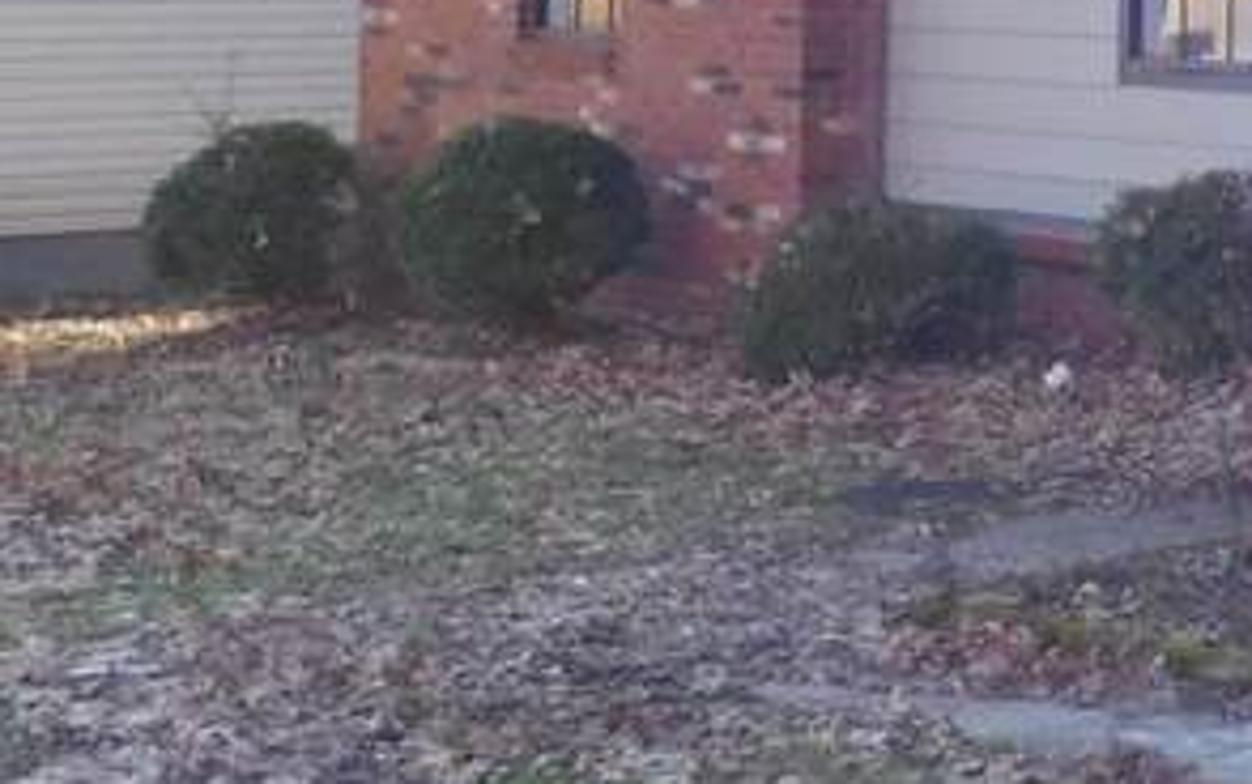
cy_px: -268
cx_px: 2040
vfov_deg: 12.0
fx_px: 3618
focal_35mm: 106
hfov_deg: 17.1
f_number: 3
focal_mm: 4
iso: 125
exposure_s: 1/200
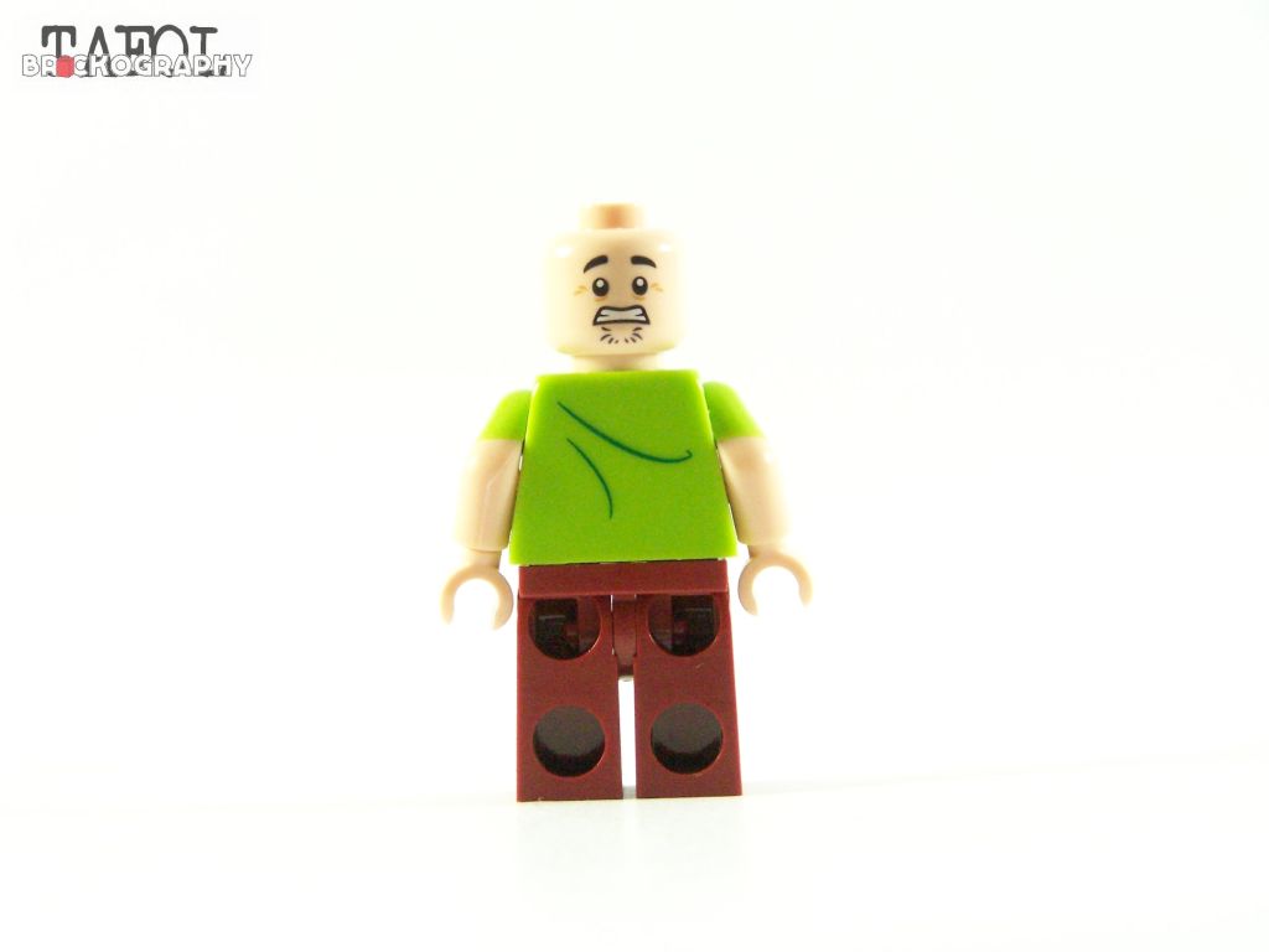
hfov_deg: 18.7
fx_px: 3849
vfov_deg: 14.1
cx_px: 634
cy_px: 476
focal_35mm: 105
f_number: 3.6
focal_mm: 17.5
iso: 400
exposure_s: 1/60
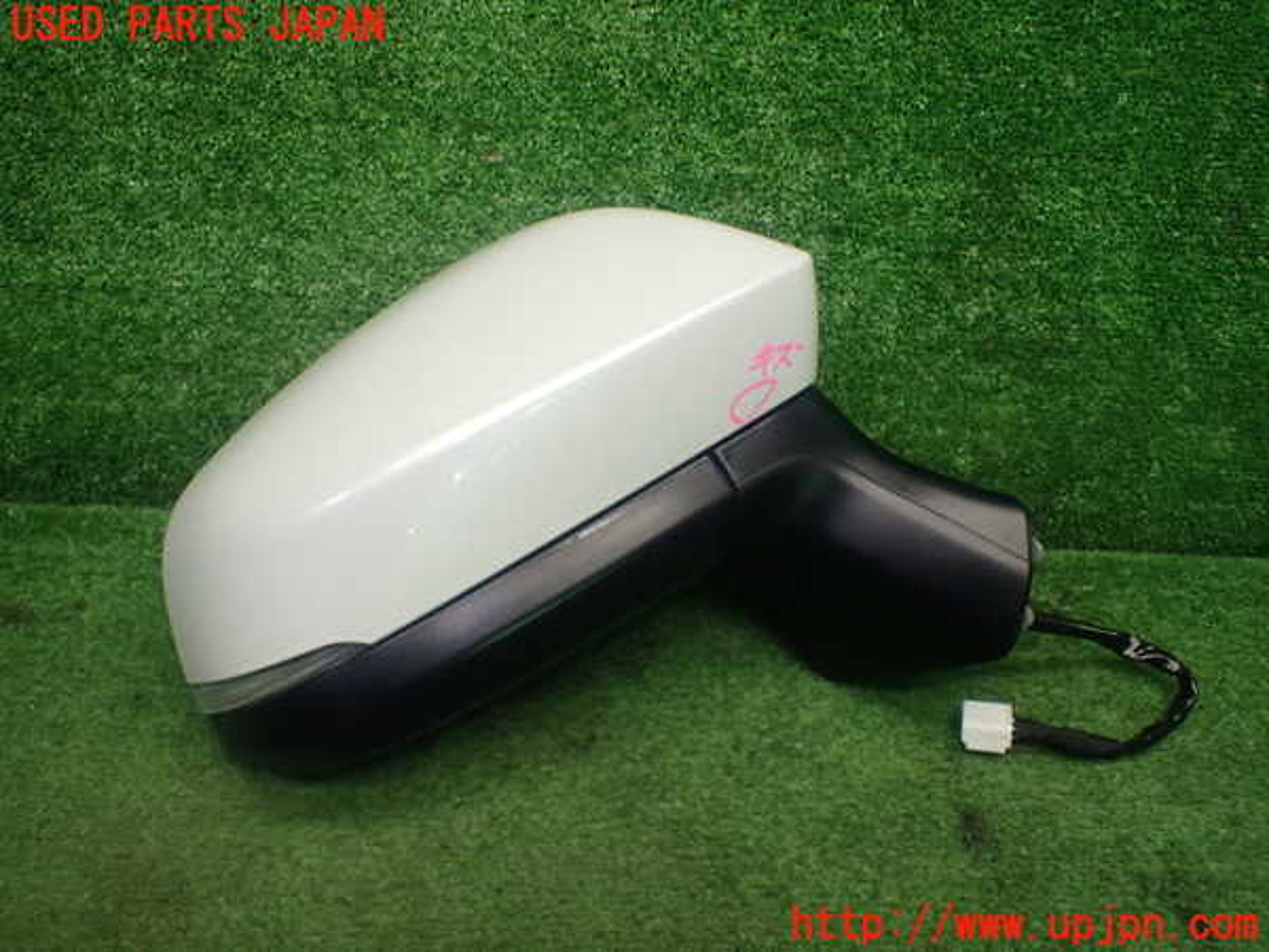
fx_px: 1100
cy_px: 476
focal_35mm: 30
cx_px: 634
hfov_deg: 60.0
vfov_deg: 46.8
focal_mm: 5.4
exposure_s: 1/125
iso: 320
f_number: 2.3
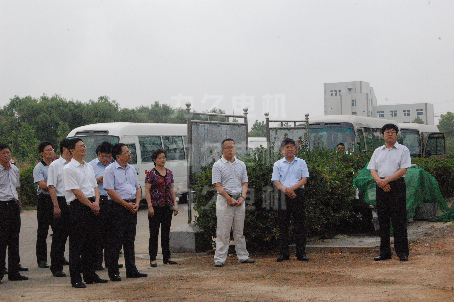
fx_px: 794
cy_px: 151
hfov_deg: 31.9
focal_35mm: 63
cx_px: 227
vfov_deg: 21.5
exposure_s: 1/800
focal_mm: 42
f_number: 14
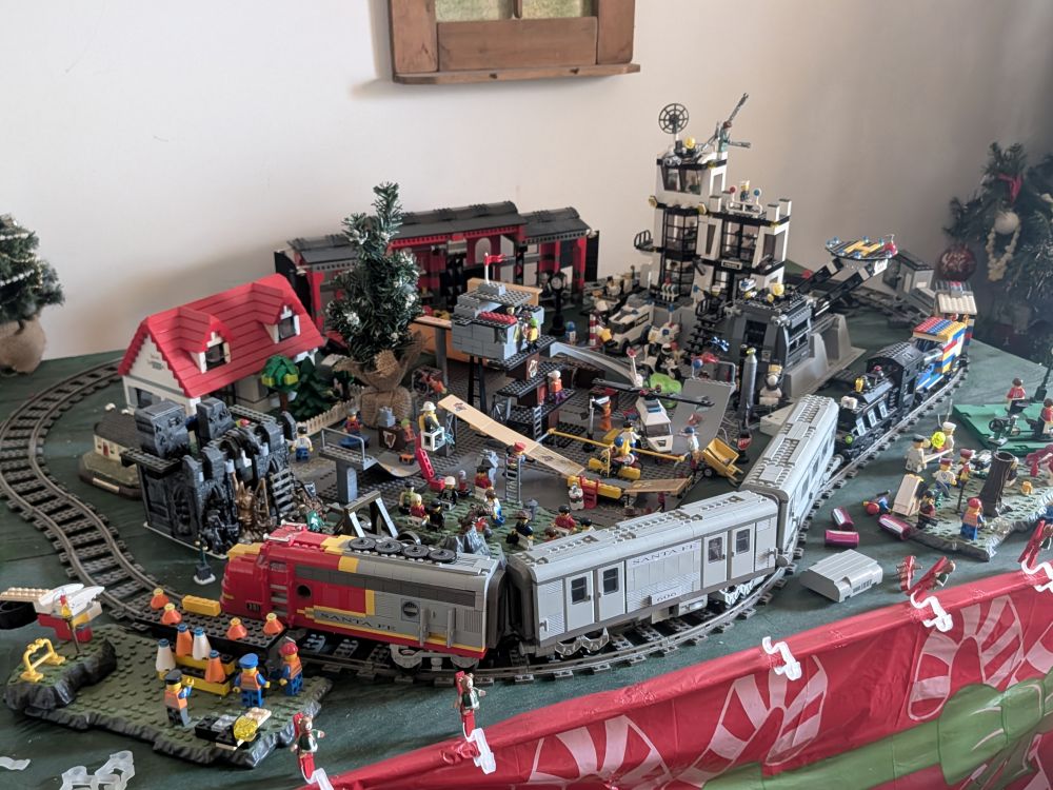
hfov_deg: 71.6
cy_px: 395
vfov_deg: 56.8
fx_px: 730
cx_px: 526
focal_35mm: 24
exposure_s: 1/55.3
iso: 1800
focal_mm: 6.9
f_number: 1.68
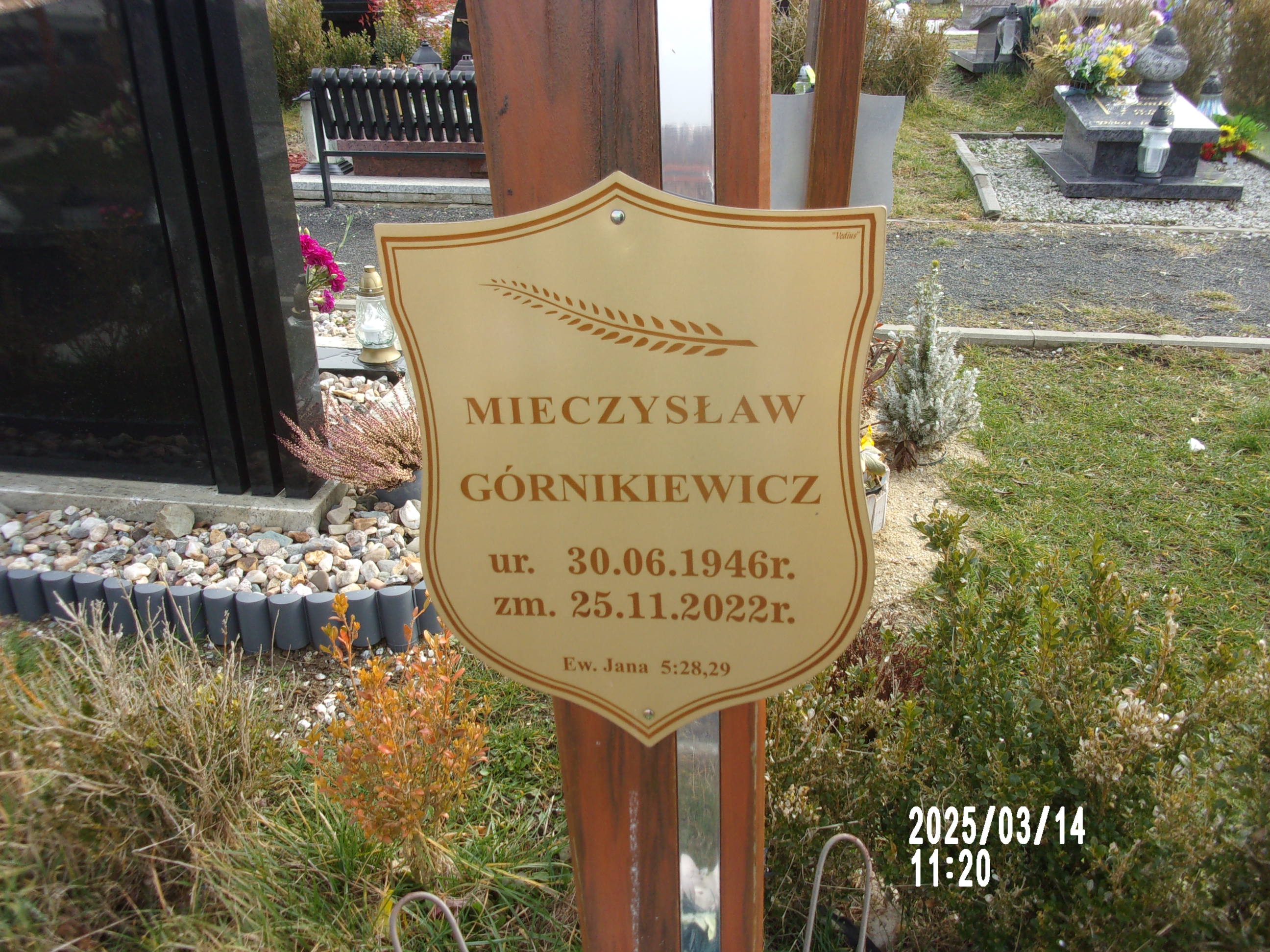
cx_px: 635
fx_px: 1027
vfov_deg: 49.7
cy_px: 476
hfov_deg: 63.4
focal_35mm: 28
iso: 80
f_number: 3.9
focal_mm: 5.1
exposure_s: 1/200
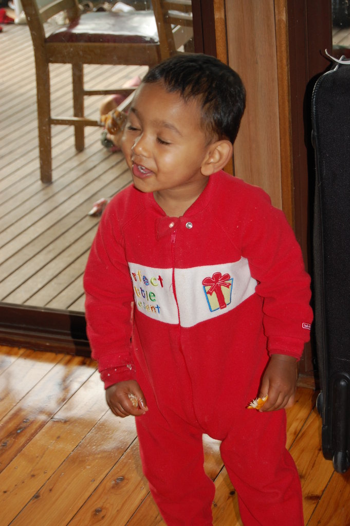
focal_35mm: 78
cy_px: 263
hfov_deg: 17.5
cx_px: 175
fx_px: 1139
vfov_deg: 26.0
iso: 400
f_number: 5.6
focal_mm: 52
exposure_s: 1/60
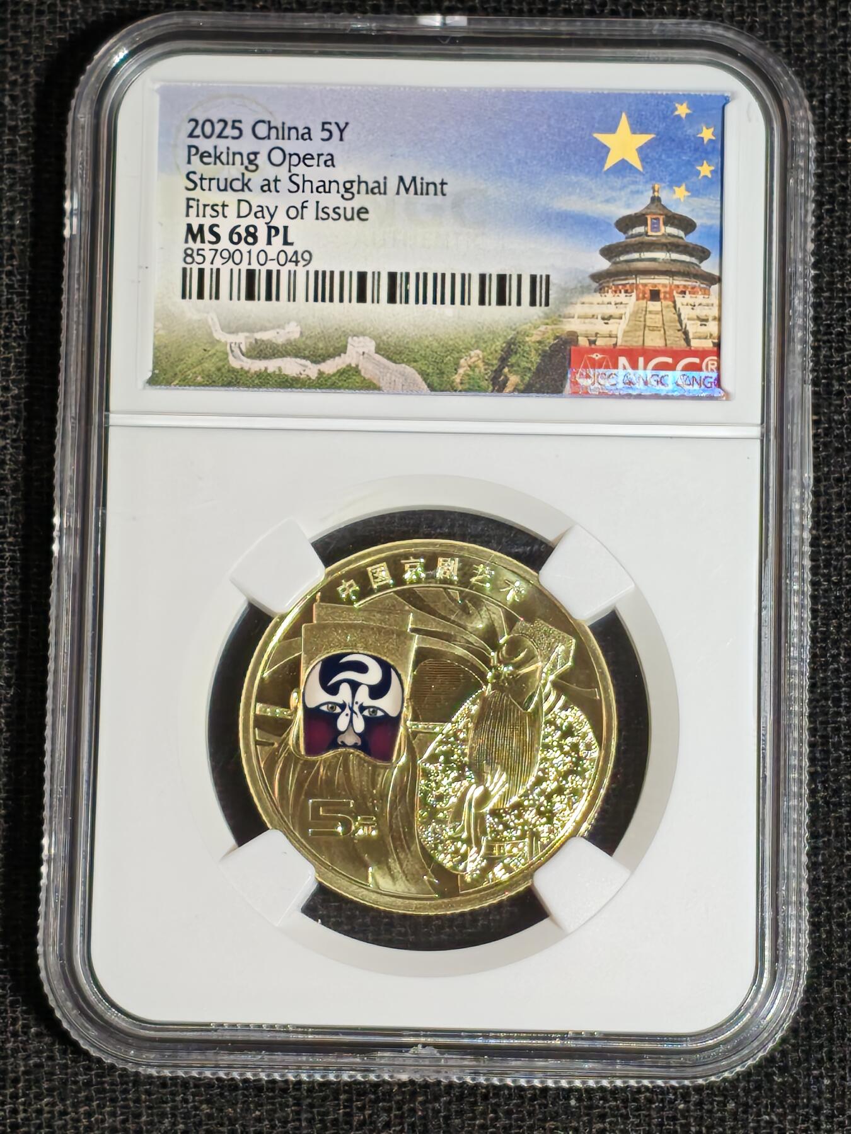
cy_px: 567
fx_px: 3901
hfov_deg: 12.5
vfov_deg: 16.6
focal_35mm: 119
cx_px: 426
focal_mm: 4.94
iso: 50
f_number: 1.5
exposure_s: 1/349
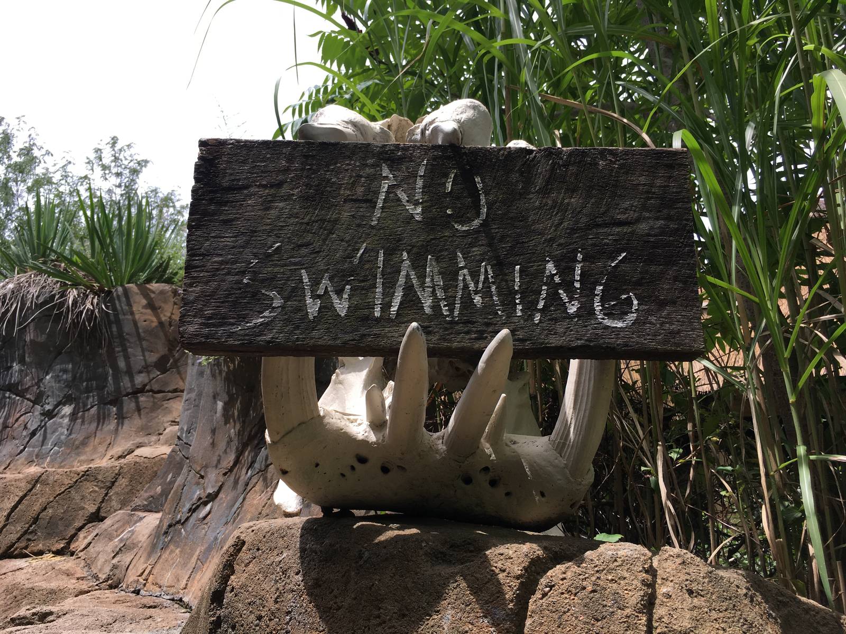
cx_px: 423
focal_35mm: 29
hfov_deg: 61.7
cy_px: 317
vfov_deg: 48.2
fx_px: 709
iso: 25
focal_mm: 4.15
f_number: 2.2
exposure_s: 1/651
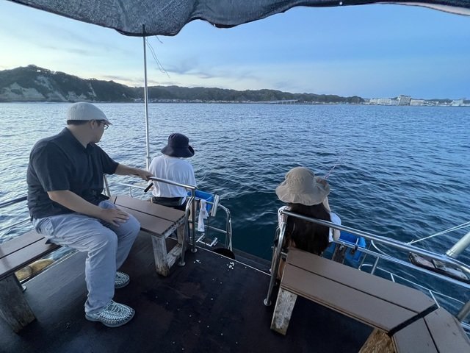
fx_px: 177
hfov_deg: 106.2
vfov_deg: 89.9
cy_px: 176
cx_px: 235
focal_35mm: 13
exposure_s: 1/60
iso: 320
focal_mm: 1.57
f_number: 1.8
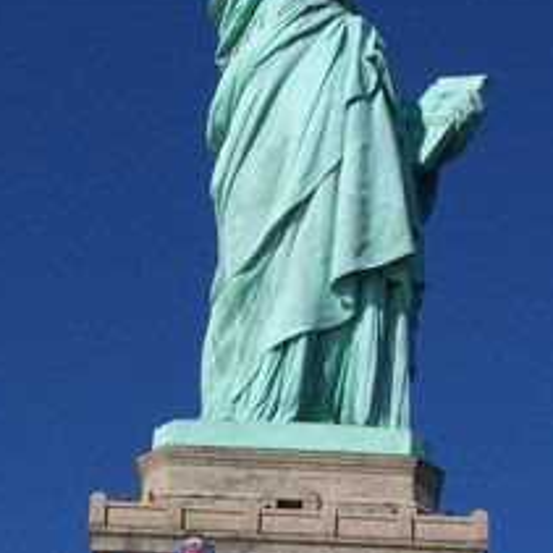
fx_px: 1952
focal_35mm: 108
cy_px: 456
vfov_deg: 16.0
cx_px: 343
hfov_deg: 16.1
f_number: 5.6
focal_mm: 7.1
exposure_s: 1/640
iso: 80
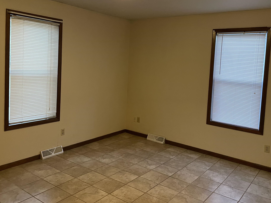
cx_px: 131
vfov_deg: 43.9
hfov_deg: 56.8
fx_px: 251
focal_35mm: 32
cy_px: 80
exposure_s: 1/60
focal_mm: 4.2
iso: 500
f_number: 1.6
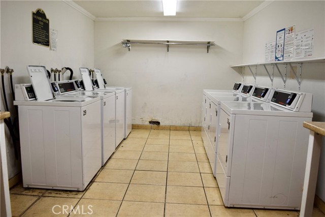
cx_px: 162
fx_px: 244
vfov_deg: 48.0
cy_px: 108
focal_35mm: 27
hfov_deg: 67.4
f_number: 5
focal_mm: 18
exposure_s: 1/100
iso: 400
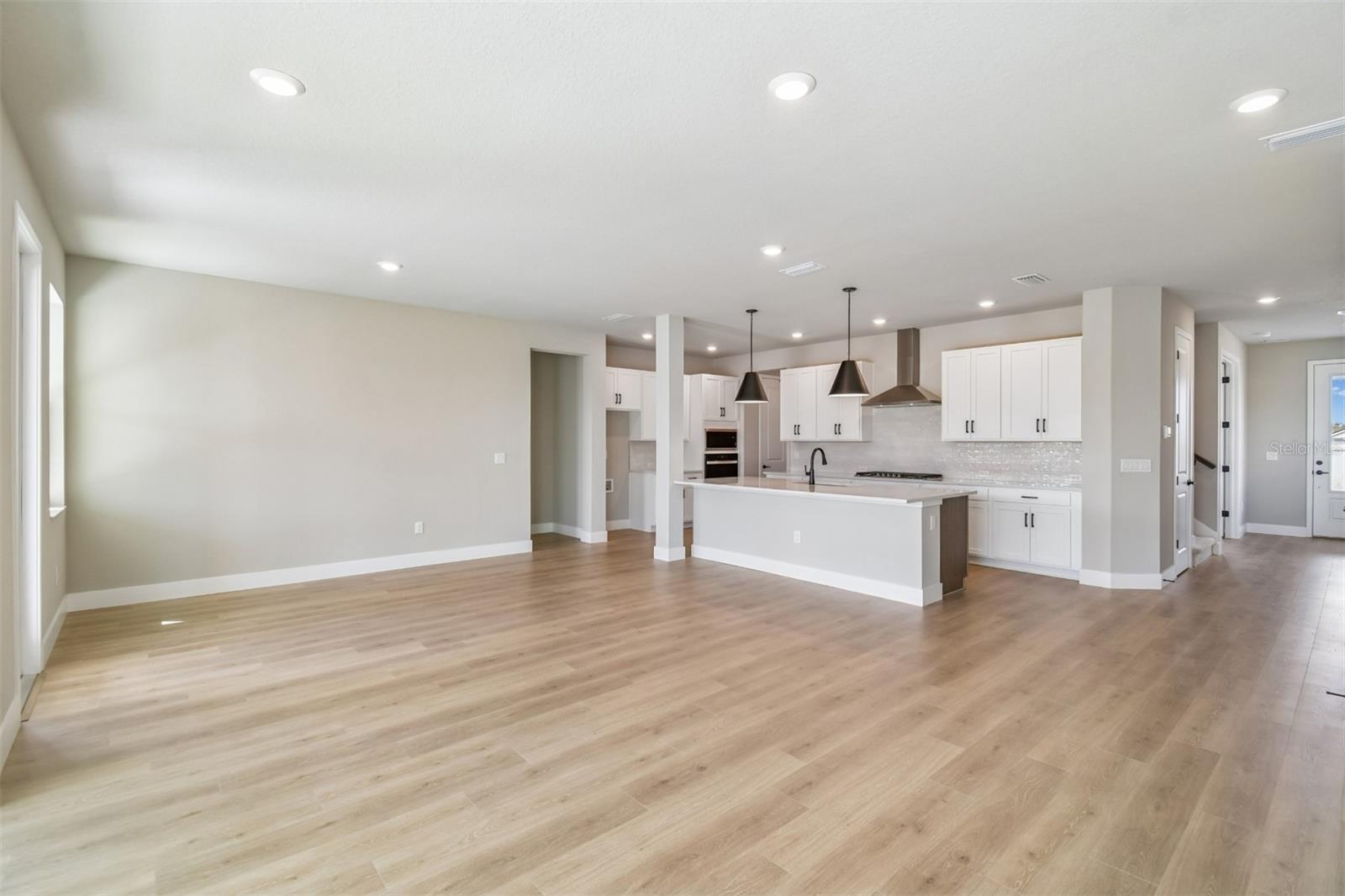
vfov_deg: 77.3
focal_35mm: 15
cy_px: 448
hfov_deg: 100.4
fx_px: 560
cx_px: 672
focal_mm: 10
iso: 100
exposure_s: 1/13
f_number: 7.1
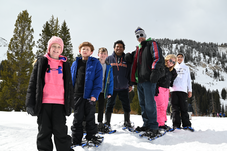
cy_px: 76
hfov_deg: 54.4
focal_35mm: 35
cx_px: 114
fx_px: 221
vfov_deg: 37.9
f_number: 9
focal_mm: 35
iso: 100
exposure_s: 1/320
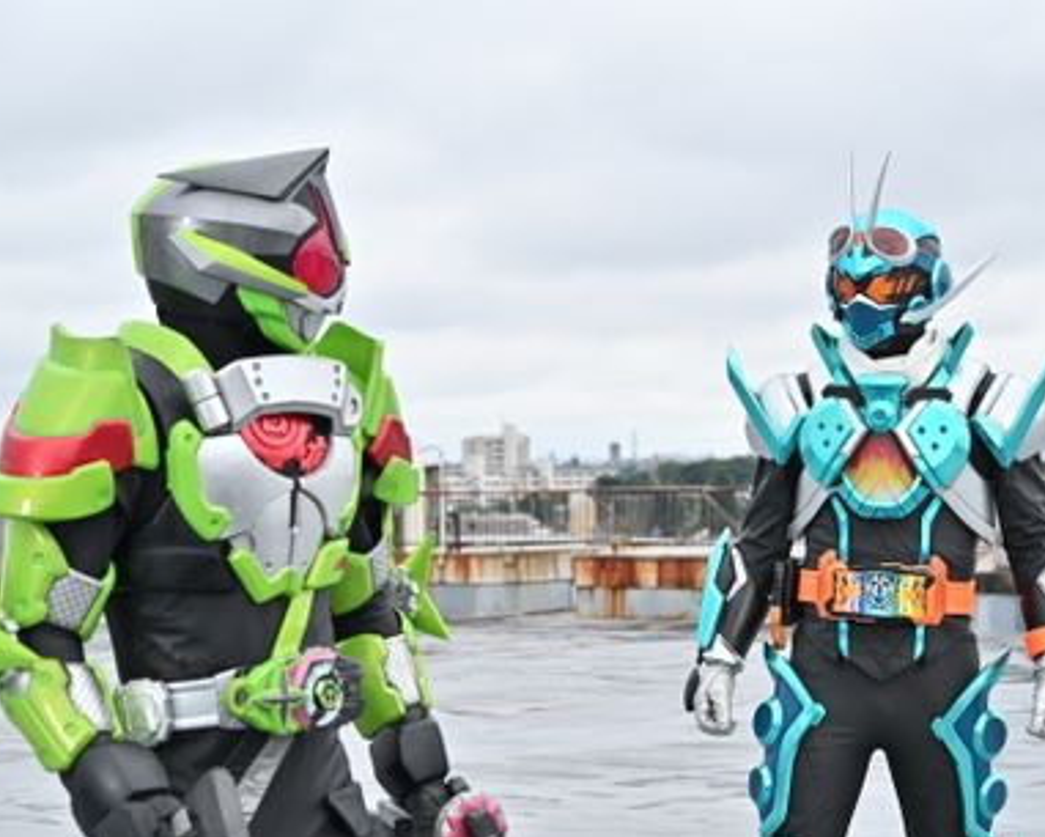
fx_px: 3310
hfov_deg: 17.9
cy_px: 420
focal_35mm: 107
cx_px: 590
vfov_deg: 14.4
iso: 1000
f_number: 8
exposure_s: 1/800
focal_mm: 94
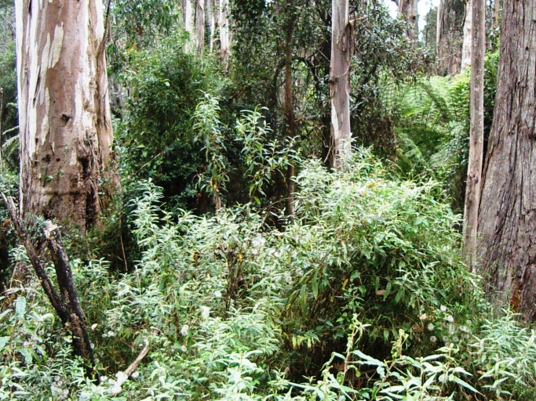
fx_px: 882
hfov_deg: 33.7
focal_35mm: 57
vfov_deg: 25.6
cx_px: 320
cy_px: 220
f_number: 2.6
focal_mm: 5.8
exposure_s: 1/40
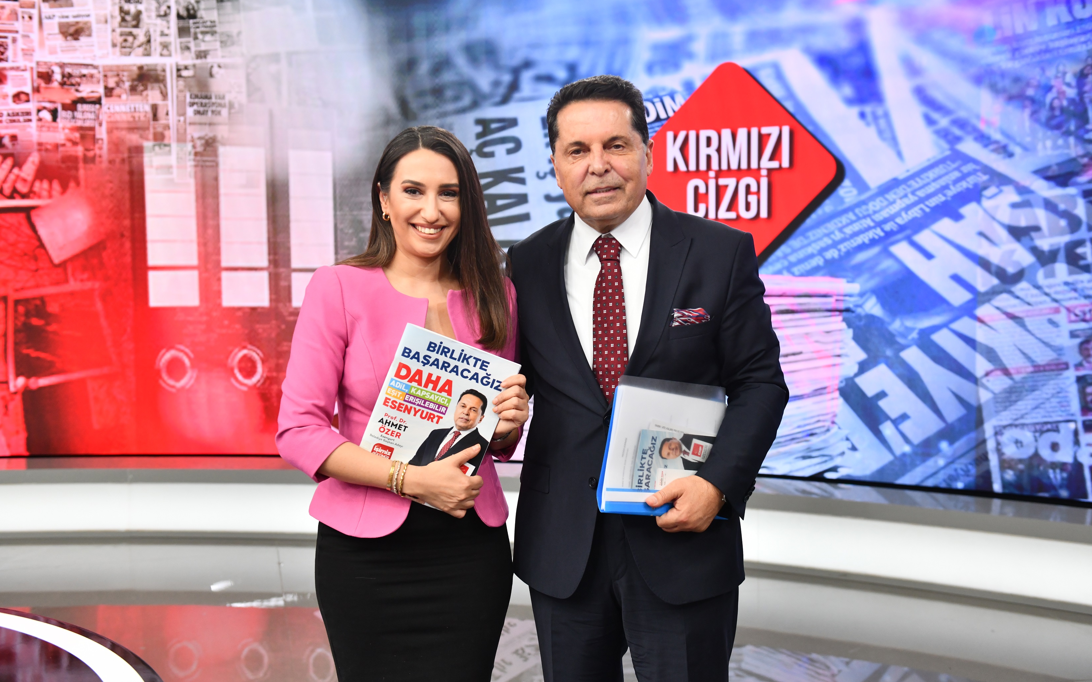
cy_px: 337
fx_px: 1339
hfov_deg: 44.4
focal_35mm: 45
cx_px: 546
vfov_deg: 28.6
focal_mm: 44
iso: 1000
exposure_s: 1/250
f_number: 4
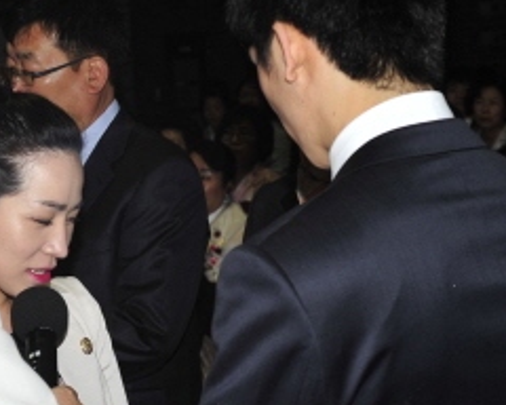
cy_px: 231
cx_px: -13
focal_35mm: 135
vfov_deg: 11.4
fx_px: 2022
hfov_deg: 14.0
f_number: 7.1
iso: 200
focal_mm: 48
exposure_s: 1/60
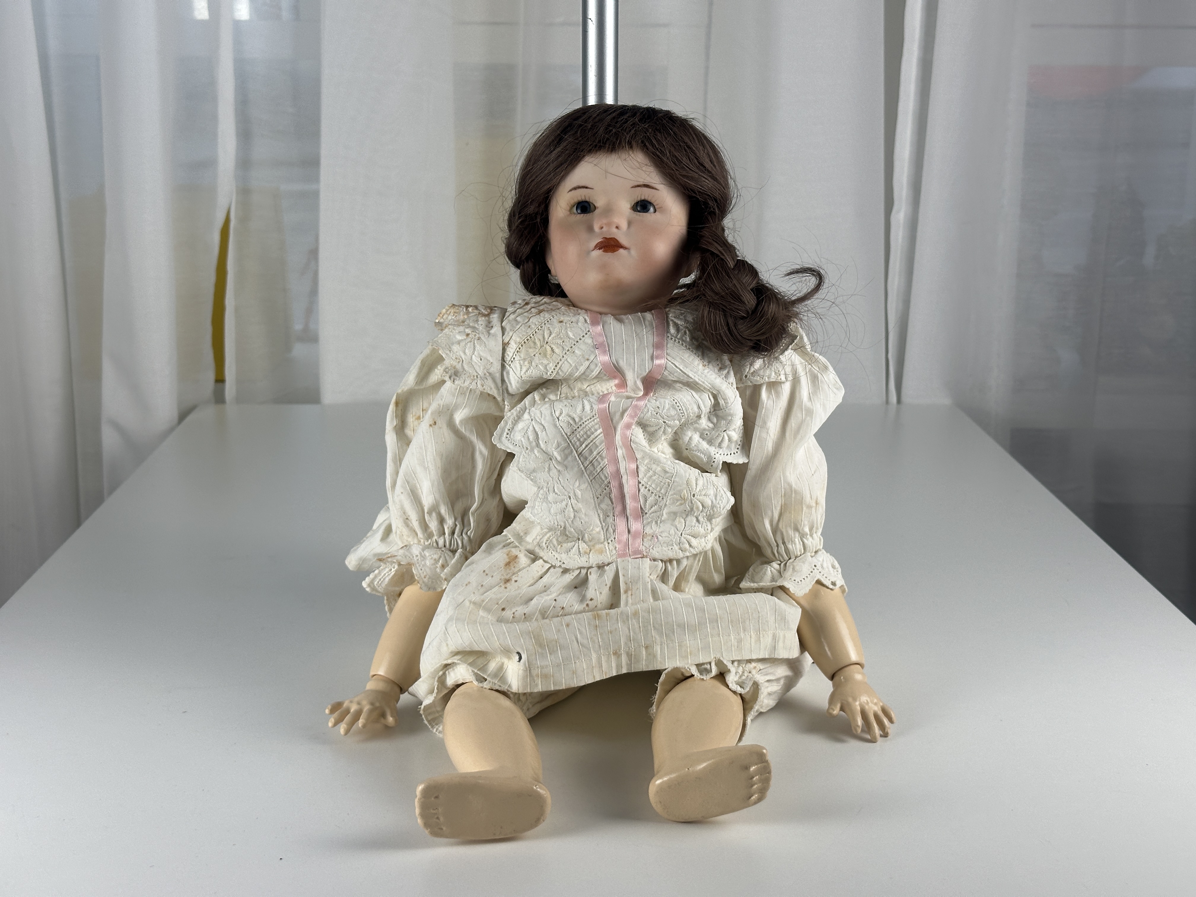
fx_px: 1658
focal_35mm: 48
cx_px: 598
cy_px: 448
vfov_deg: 30.3
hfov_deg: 39.7
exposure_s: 1/221
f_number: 1.78
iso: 64
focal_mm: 6.86
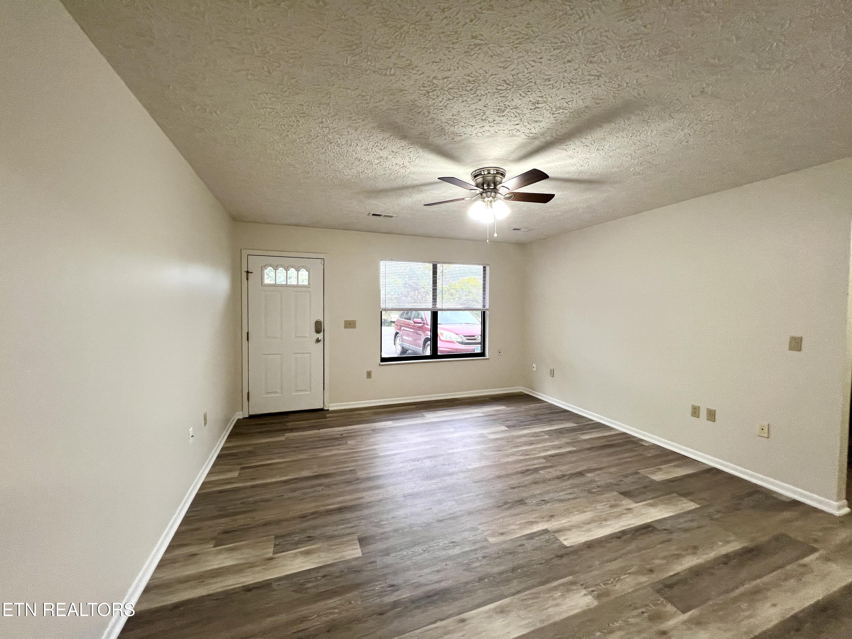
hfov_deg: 106.2
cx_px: 426
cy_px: 320
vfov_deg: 89.9
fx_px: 320
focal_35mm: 13
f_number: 1.8
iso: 125
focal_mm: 1.57
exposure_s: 1/60
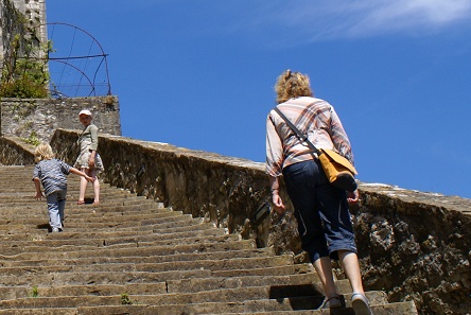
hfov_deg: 27.2
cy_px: 29
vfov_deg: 19.1
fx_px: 917
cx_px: 4
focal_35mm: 70
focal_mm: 18
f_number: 10
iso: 100
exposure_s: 1/160
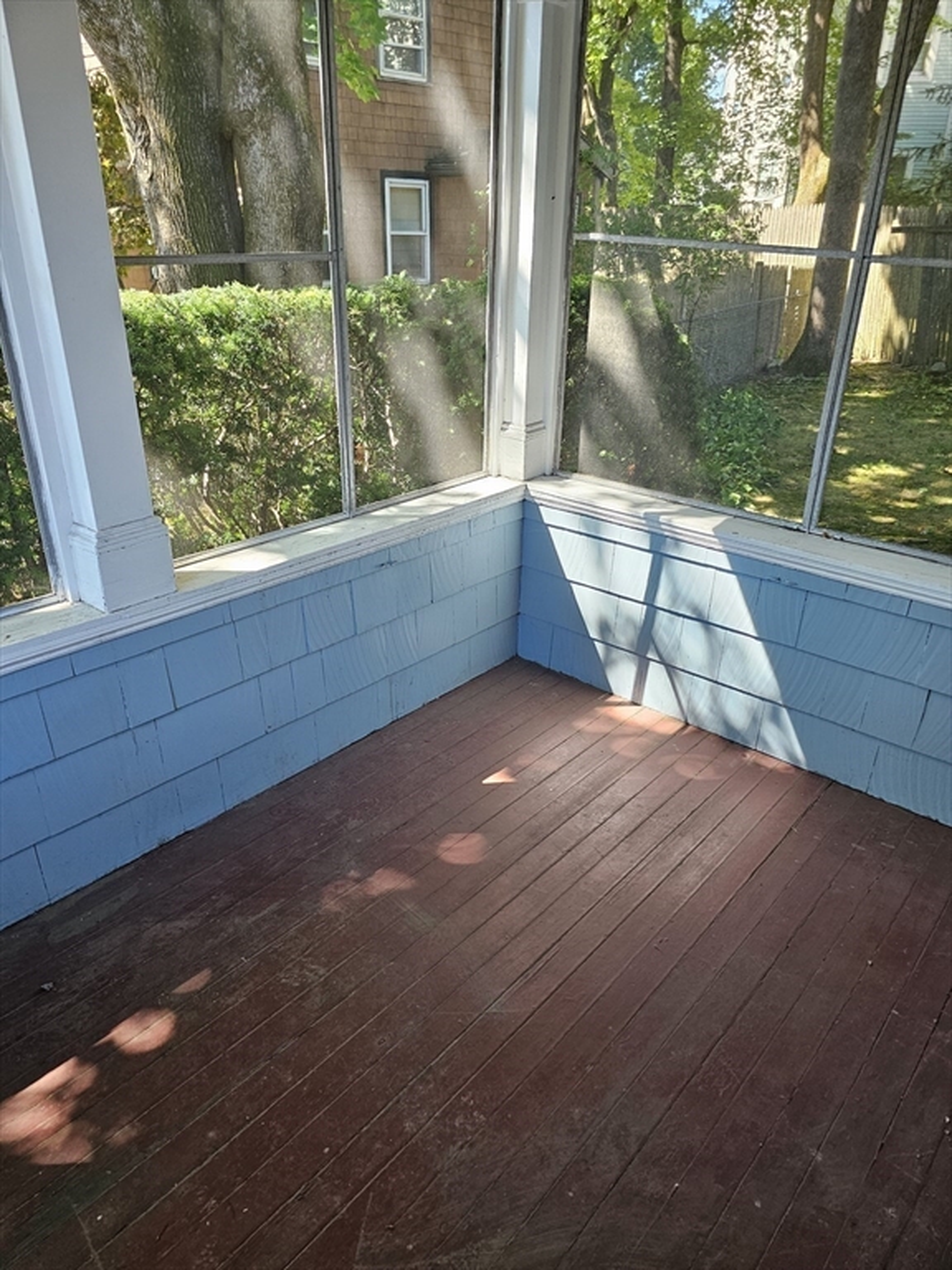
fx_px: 843
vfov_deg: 73.9
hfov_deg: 58.9
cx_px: 476
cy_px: 635
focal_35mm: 23
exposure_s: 1/120
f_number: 1.7
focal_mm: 6.3
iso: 100
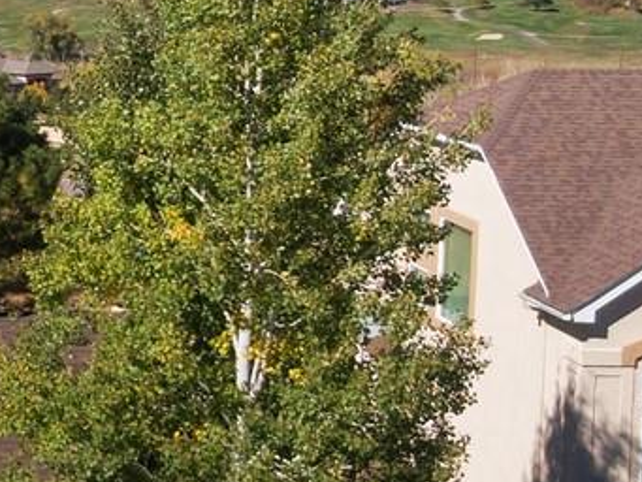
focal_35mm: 122
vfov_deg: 12.1
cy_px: 135
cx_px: -495
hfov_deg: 14.3
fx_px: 2263
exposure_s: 1/80
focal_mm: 4.58
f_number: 2.9
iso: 100
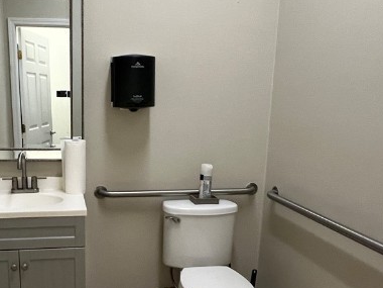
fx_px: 387
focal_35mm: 35
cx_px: 113
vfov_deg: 40.3
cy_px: 189
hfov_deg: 51.1
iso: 200
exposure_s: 1/60
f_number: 1.8
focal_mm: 1.57
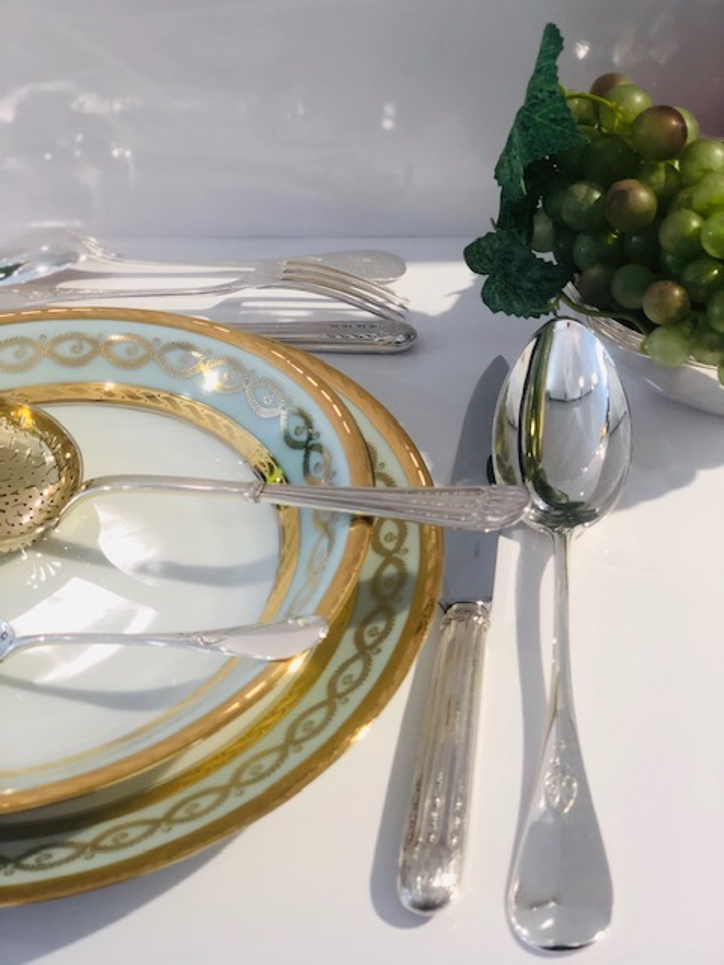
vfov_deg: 36.8
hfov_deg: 28.0
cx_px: 362
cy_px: 482
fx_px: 1450
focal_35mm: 52
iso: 80
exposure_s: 1/50
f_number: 2.4
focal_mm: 6
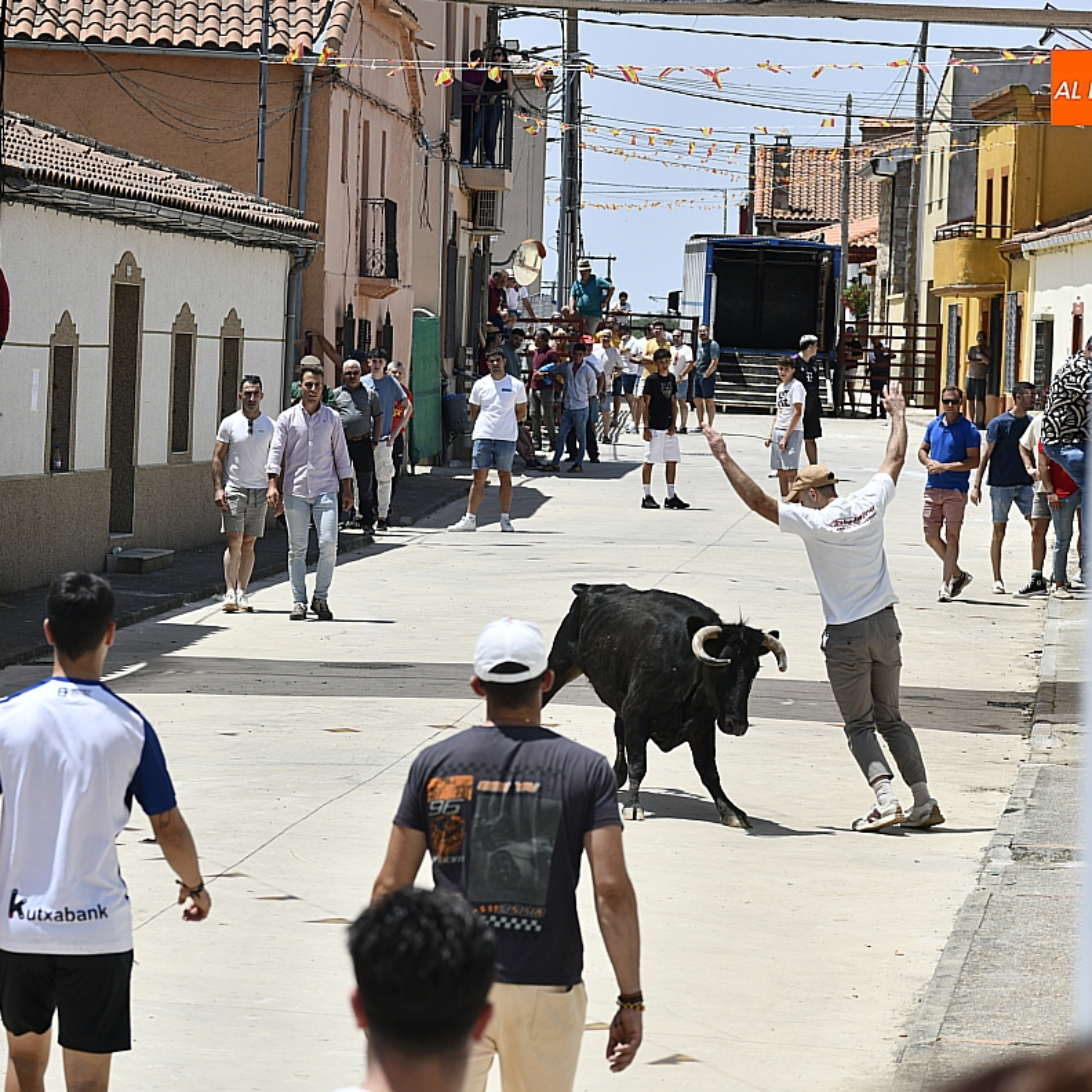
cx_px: 360
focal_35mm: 161
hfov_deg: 10.8
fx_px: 5746
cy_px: 550
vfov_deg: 10.9
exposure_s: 1/400
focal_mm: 125
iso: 160
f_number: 8
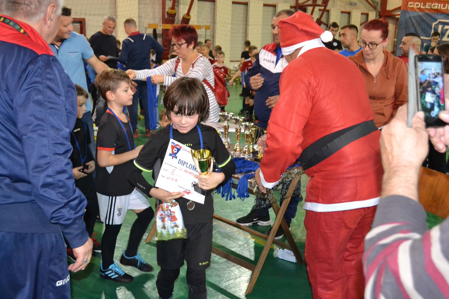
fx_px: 486
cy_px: 150
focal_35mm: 39
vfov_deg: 34.2
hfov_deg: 49.6
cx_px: 224
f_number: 4.2
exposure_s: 1/60
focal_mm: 26
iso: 3200
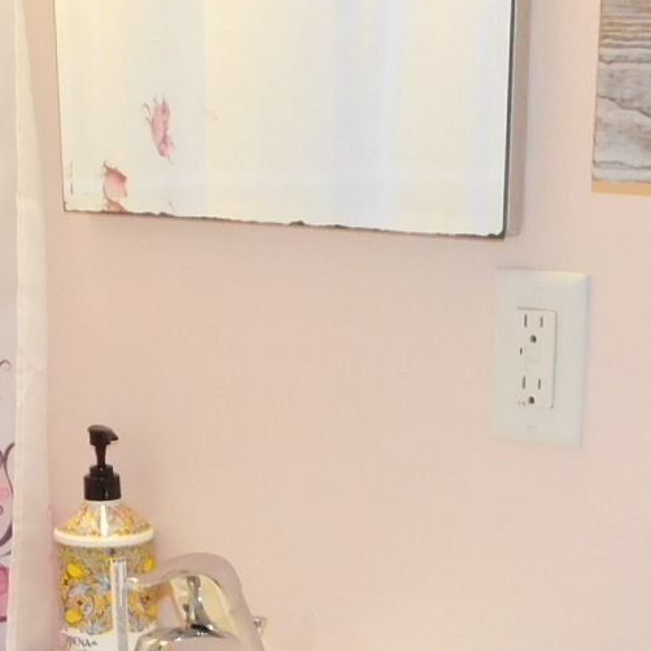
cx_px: 327
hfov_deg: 18.9
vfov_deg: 17.1
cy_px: 964
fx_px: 1957
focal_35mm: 92
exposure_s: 1/30
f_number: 3
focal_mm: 4
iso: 320
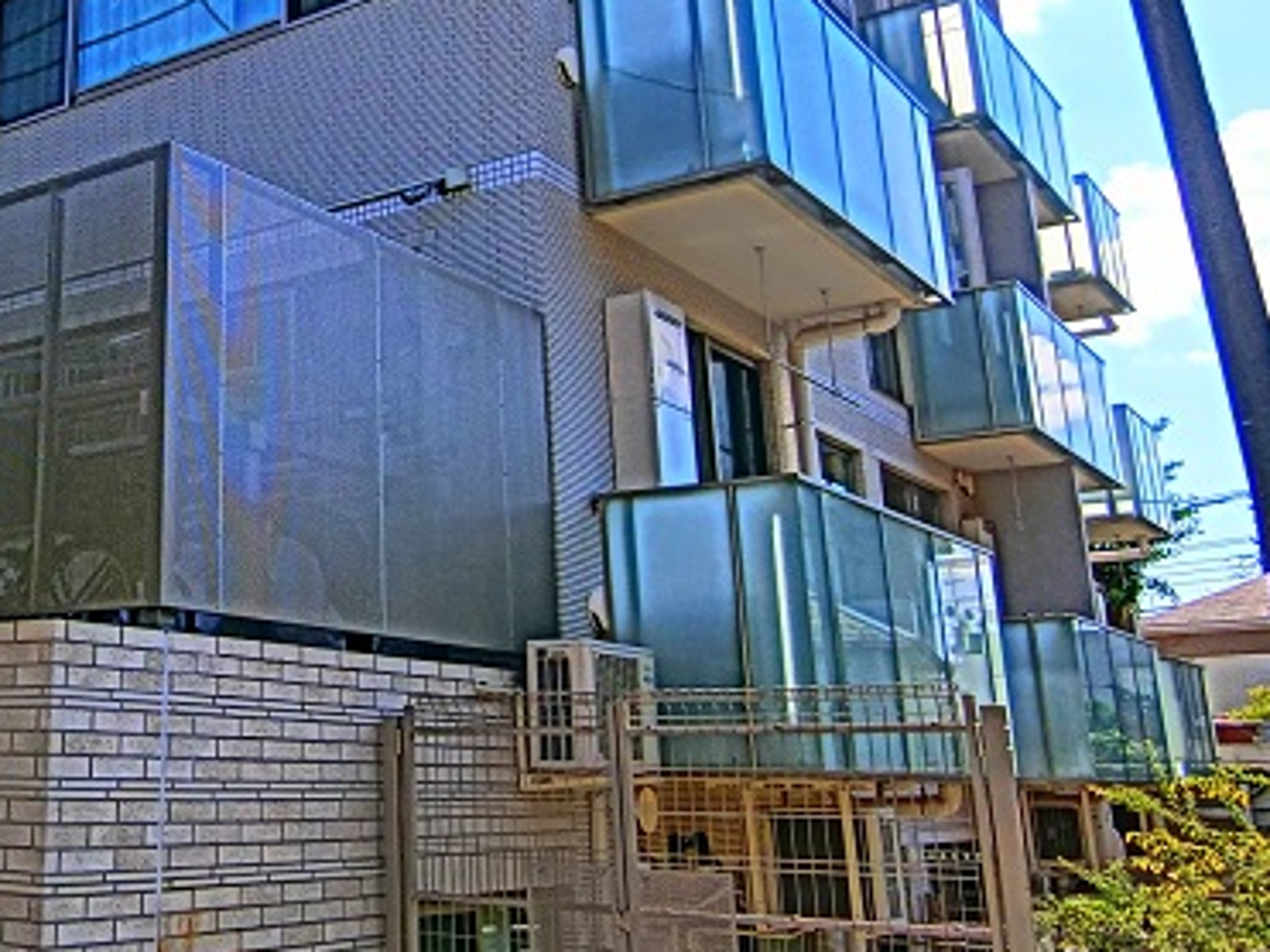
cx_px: 209
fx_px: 1540
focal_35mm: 42
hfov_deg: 42.3
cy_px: 269
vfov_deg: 33.8
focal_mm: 4.06
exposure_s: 1/200
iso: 80
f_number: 6.9
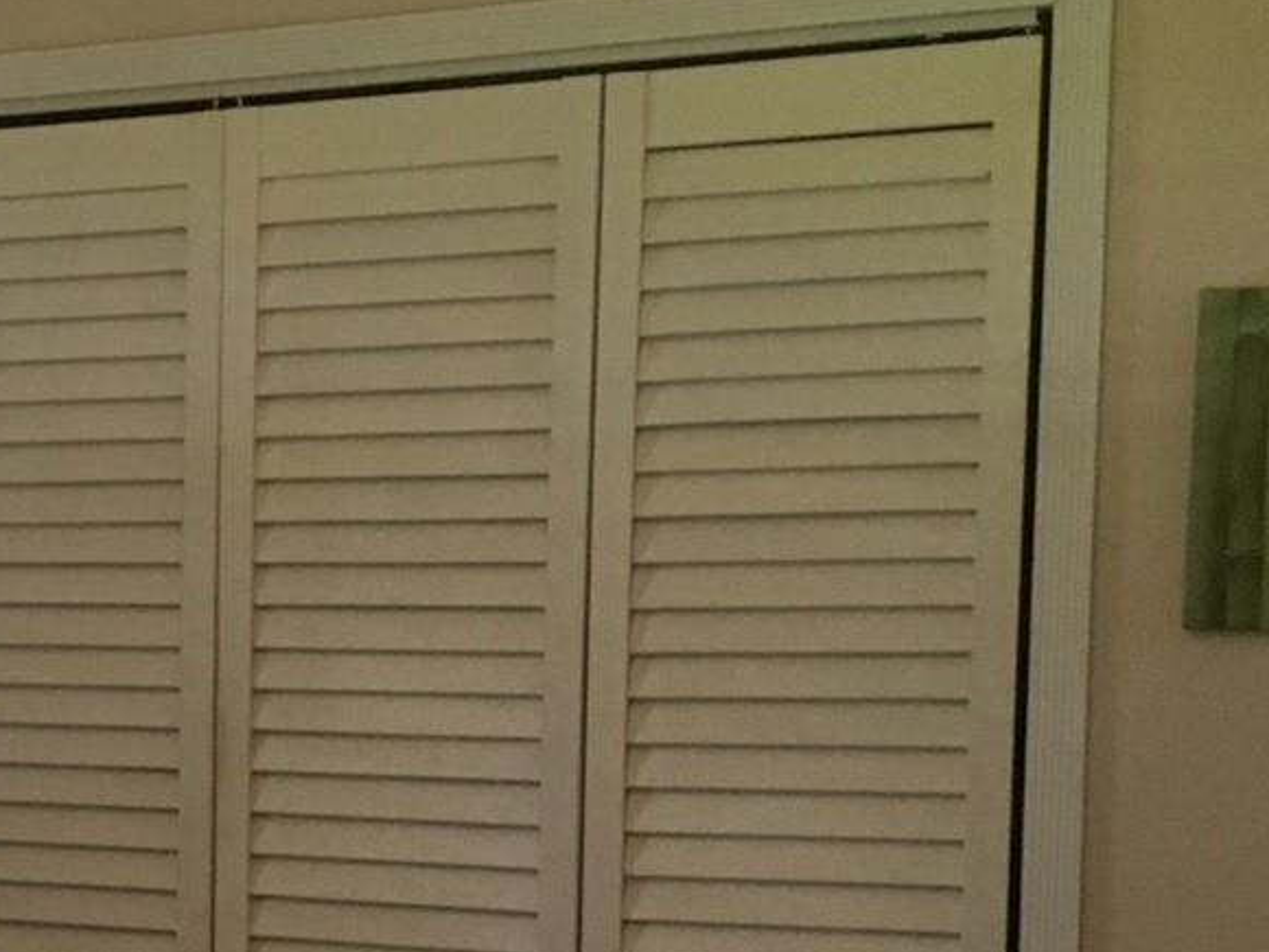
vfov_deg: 18.2
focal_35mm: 80
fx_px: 2933
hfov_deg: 22.1
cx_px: -341
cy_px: 845
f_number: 2.2
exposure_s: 1/24
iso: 200
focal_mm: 4.15
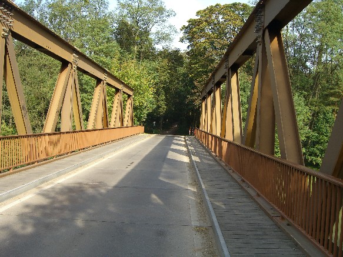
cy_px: 128
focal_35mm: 38
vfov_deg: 37.7
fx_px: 376
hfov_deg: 49.0
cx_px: 172
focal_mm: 7.9
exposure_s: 1/250
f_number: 4
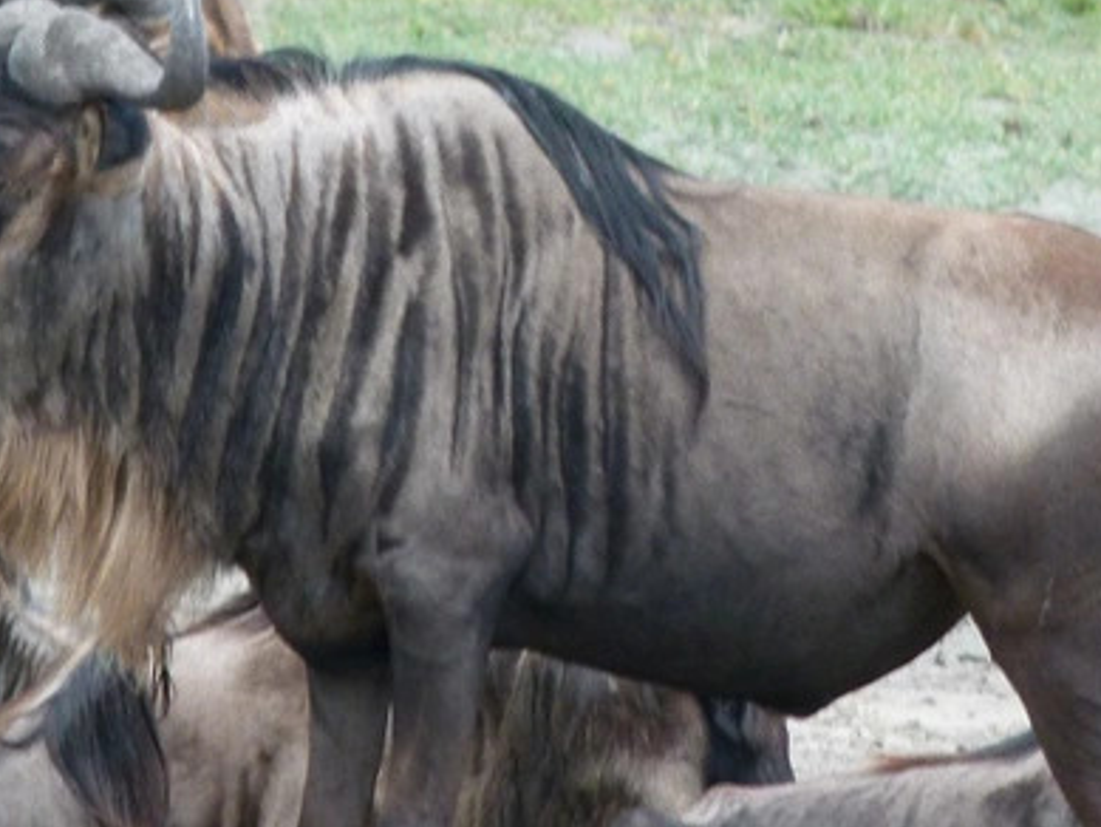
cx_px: 642
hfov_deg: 1.4
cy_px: 527
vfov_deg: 1.0
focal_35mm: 1460
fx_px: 46451
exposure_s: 1/125
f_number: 5.2
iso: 100
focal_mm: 108
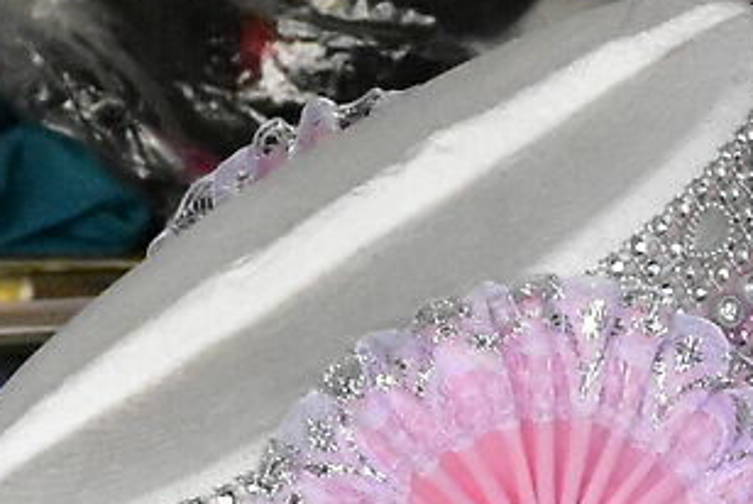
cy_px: 1255
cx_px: 1257
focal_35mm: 607
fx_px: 12708
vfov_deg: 2.3
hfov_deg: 3.4
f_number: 9
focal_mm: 52
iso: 4500
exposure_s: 1/1250
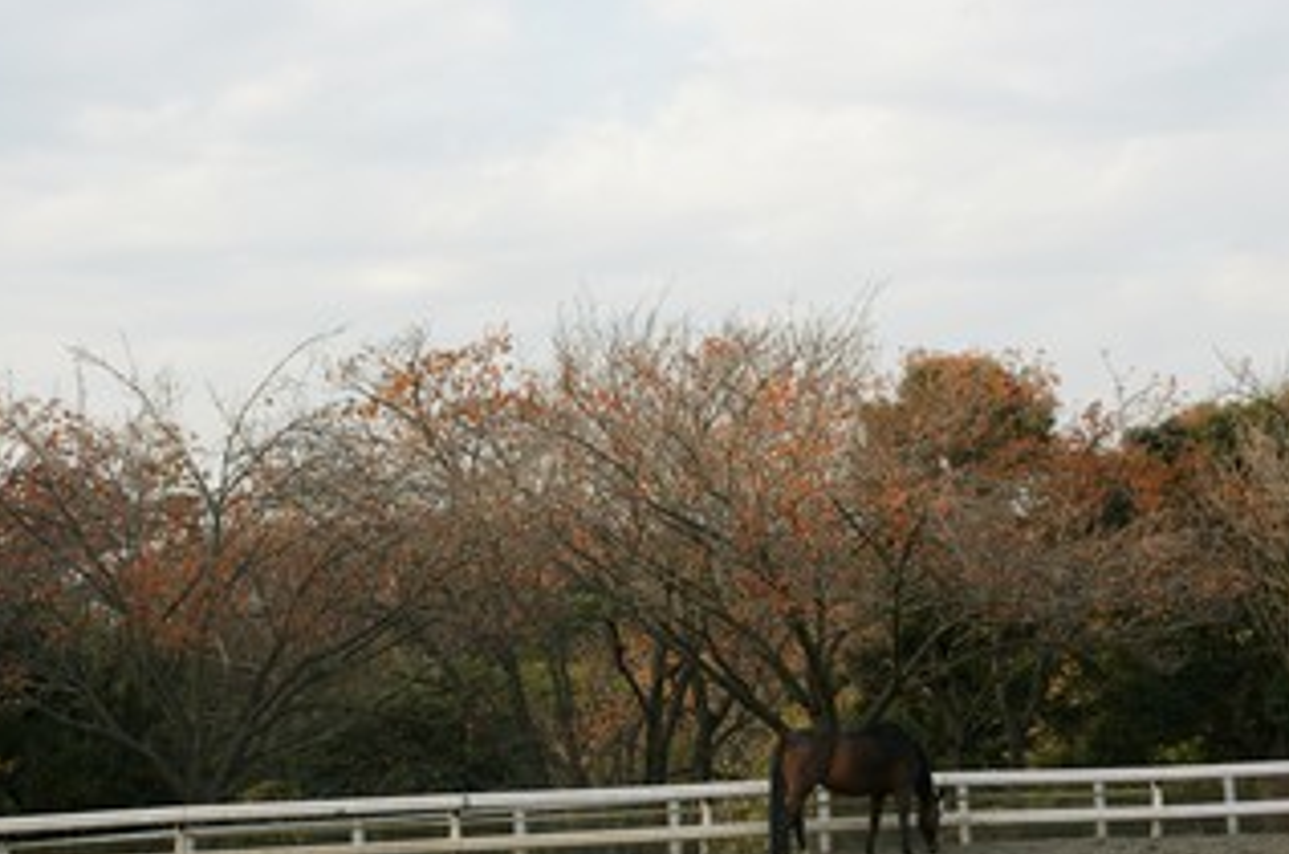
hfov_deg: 29.0
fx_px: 2489
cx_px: 647
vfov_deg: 19.5
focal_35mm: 70
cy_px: 413
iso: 200
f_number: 7.1
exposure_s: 1/200
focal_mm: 35
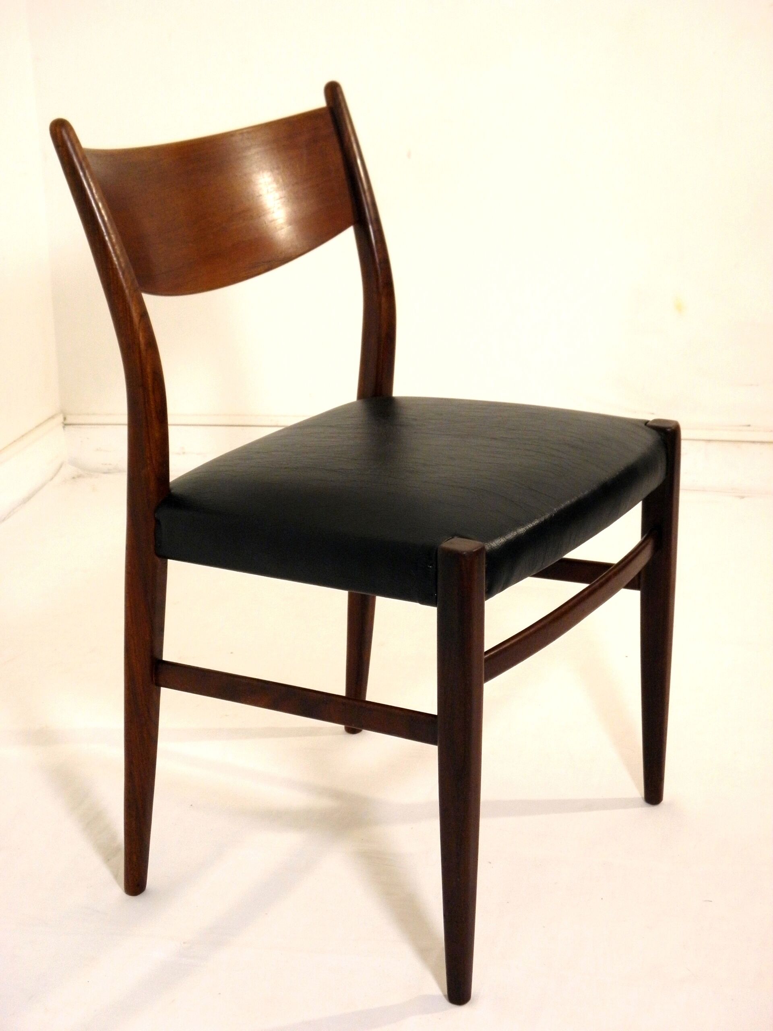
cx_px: 386
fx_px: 1608
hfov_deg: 27.0
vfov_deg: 35.5
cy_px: 516
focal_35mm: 54
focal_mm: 9.7
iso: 200
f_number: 4.1
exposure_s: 1/15
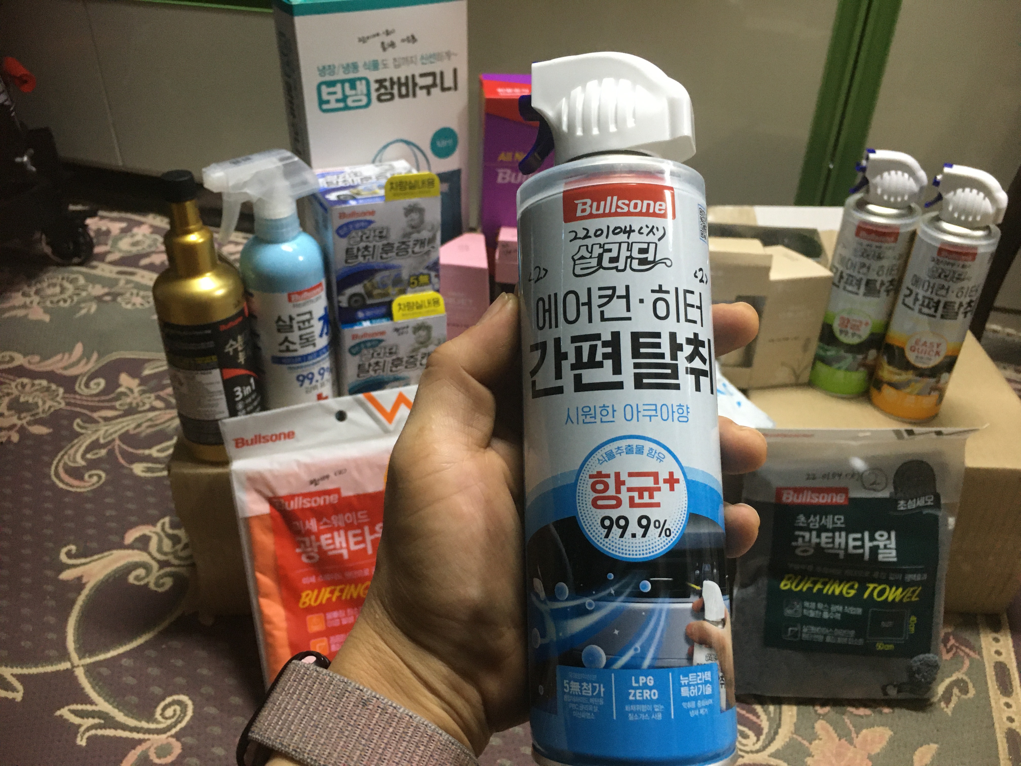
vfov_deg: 48.2
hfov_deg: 61.7
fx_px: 855
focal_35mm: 29
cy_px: 383
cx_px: 510
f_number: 2.2
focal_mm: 4.15
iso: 200
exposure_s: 1/24
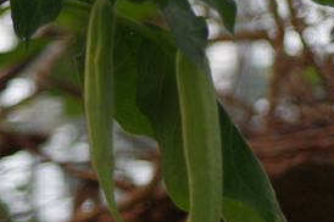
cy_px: 30
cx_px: 605
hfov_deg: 6.6
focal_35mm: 306
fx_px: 2836
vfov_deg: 4.5
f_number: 4
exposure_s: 1/160
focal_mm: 55
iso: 400
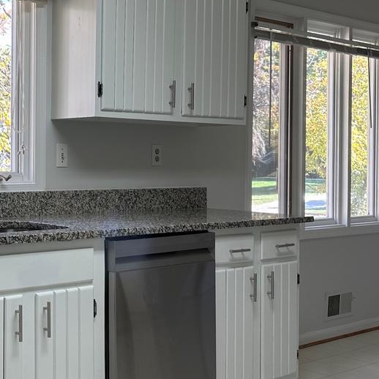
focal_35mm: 59
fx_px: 731
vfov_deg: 29.0
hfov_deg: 27.4
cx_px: 0
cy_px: 166
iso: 80
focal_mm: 6.86
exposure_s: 1/120
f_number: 1.78
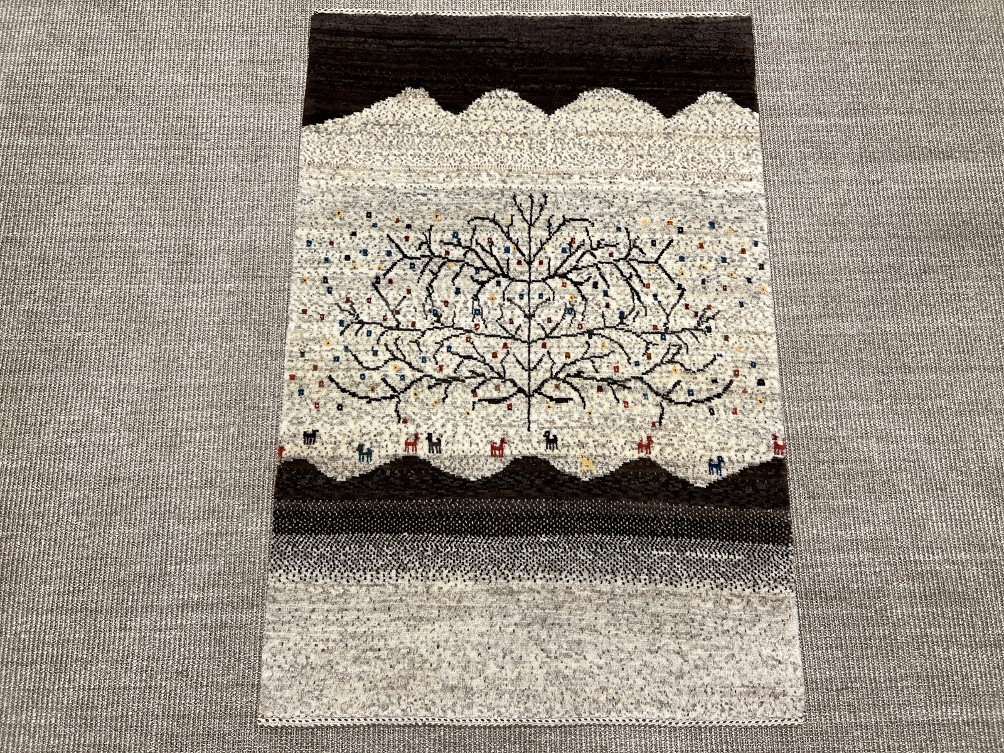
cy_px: 376
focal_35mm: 26
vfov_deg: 53.1
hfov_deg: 67.3
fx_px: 754
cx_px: 502
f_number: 1.5
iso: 32
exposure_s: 1/133
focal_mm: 5.7
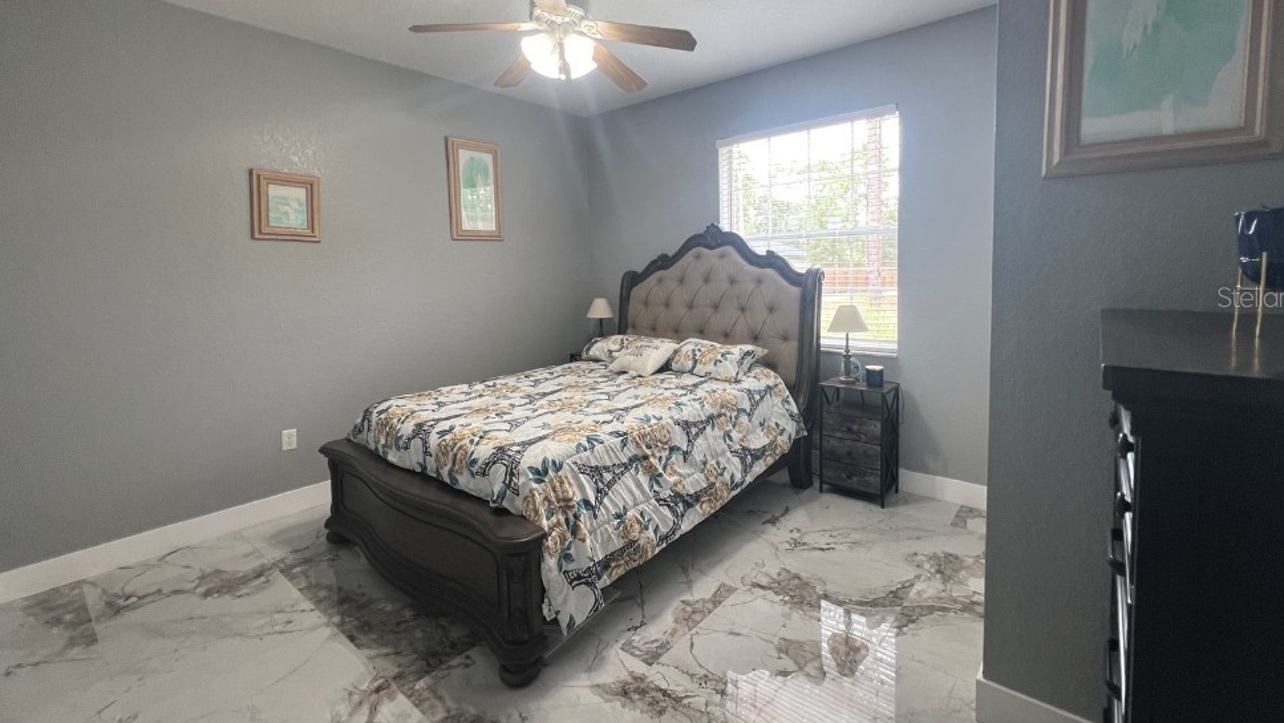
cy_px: 296
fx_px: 511
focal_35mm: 15
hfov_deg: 103.0
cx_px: 663
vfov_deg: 70.0
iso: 160
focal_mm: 1.57
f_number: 1.8
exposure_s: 1/60
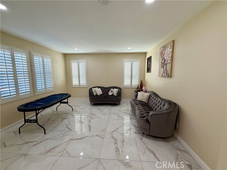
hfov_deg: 102.1
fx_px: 92
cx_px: 114
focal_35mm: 14
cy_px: 85
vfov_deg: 85.7
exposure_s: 1/120
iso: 100
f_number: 2.2
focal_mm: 2.22
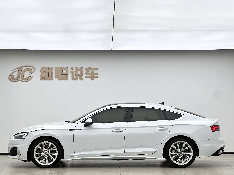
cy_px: 88
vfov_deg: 19.1
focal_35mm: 77
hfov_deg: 25.3
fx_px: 521
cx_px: 117
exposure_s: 1/100
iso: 32
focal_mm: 9
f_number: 2.8
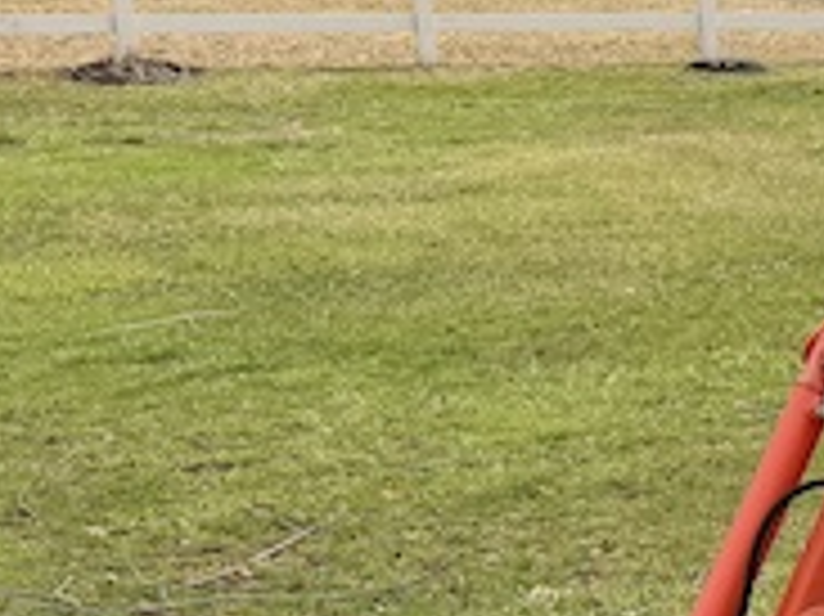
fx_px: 2498
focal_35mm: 105
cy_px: 553
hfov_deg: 15.4
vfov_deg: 13.9
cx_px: 1598
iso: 100
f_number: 1.78
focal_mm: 6.76
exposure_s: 1/3145
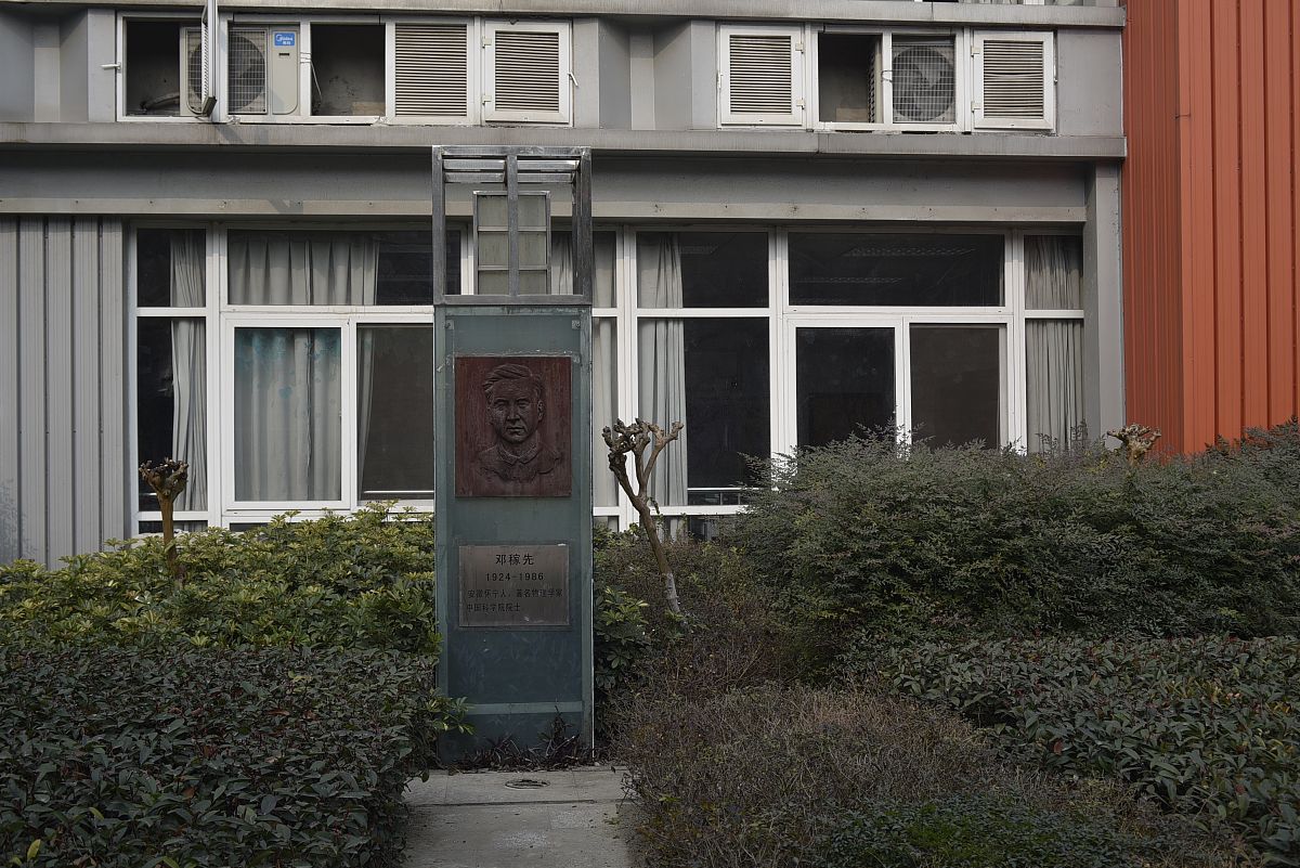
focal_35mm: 35
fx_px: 1264
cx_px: 650
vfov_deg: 37.9
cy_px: 434
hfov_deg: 54.4
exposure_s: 1/200
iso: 100
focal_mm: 35
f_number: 2.5
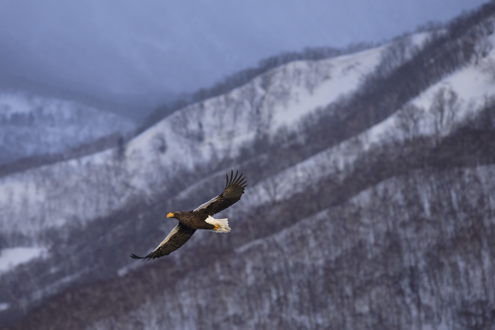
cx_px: 248
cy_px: 165
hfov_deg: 6.9
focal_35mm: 300
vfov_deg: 4.6
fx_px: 4124
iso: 320
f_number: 5.6
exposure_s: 1/500
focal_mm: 300
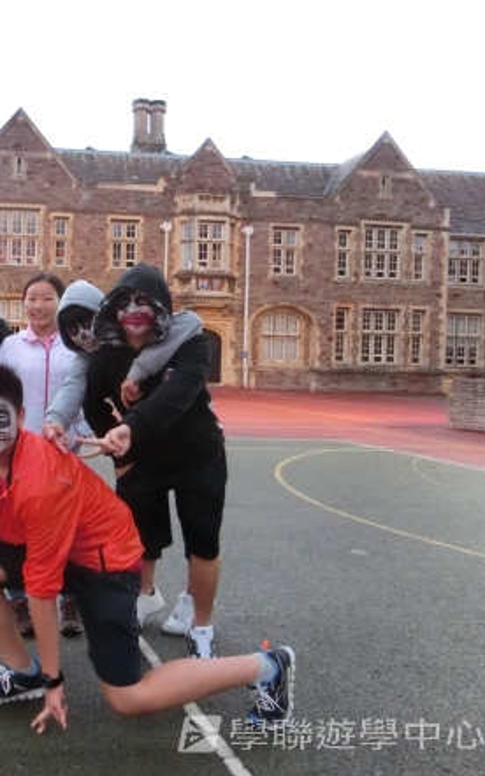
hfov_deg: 32.3
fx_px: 762
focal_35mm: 36
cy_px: 388
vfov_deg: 54.0
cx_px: -7
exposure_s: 1/13
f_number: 3.5
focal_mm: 4.5
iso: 800
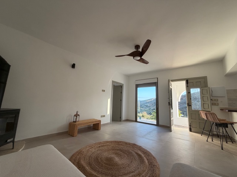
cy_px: 88
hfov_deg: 102.1
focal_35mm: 14
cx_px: 118
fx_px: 96
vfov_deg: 85.7
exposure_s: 1/121
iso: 100
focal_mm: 2.22
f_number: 2.2
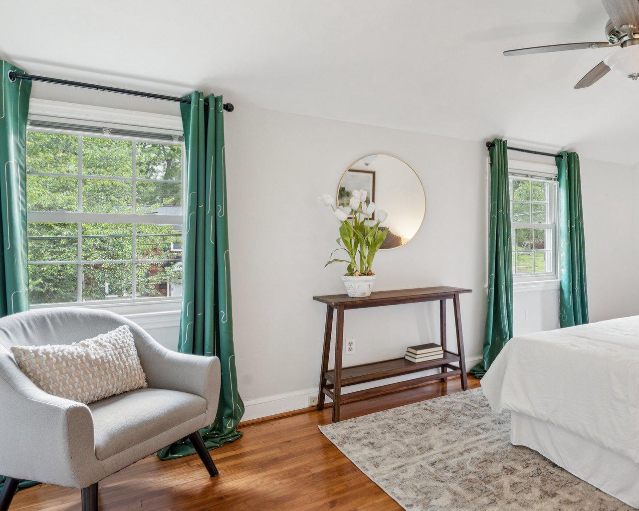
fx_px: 454
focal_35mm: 24
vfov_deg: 58.7
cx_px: 468
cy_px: 270
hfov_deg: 66.5
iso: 500
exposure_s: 1/10
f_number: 8
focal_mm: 16
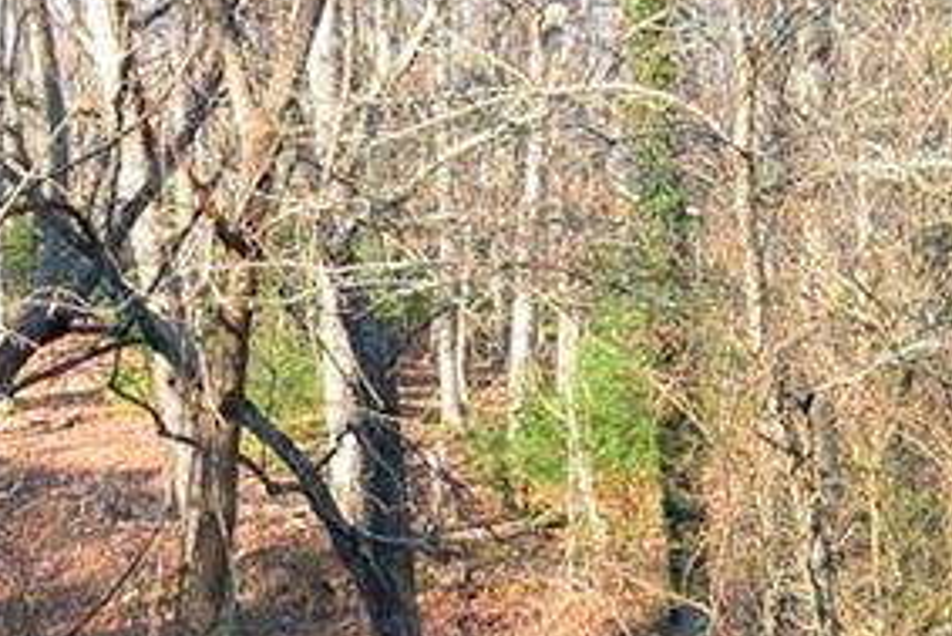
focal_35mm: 105
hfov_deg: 19.4
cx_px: 636
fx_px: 2778
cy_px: 828
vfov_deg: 12.6
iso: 200
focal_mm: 11
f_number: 4
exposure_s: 1/250
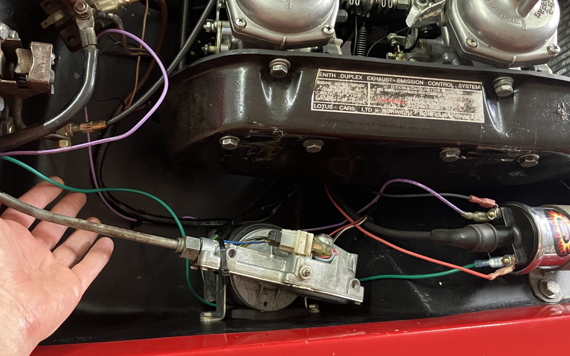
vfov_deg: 34.4
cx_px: 233
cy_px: 170
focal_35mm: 37
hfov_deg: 52.5
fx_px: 575
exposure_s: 1/30
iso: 400
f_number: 1.8
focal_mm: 3.99
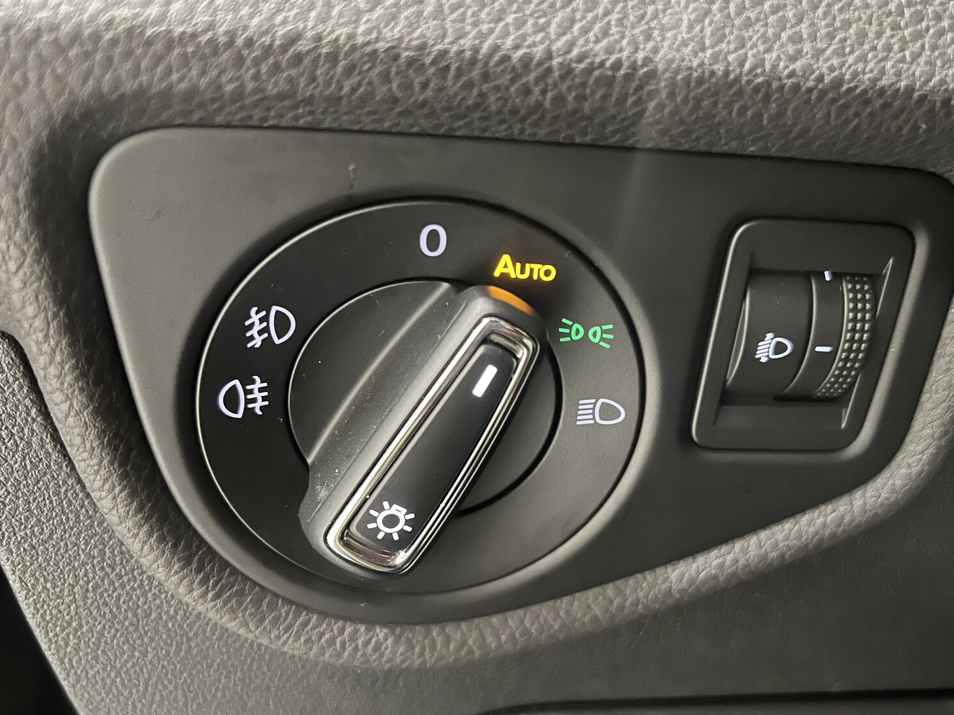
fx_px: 827
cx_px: 512
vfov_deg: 46.7
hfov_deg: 59.9
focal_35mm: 30
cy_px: 393
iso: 640
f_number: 1.5
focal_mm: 5.7
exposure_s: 1/12
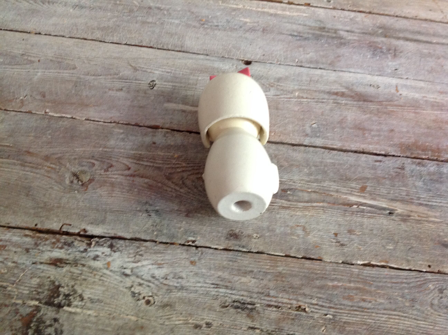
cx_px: 224
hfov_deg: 52.7
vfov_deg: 40.6
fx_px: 452
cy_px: 168
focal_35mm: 35
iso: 200
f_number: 2.4
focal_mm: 4.28
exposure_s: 1/15
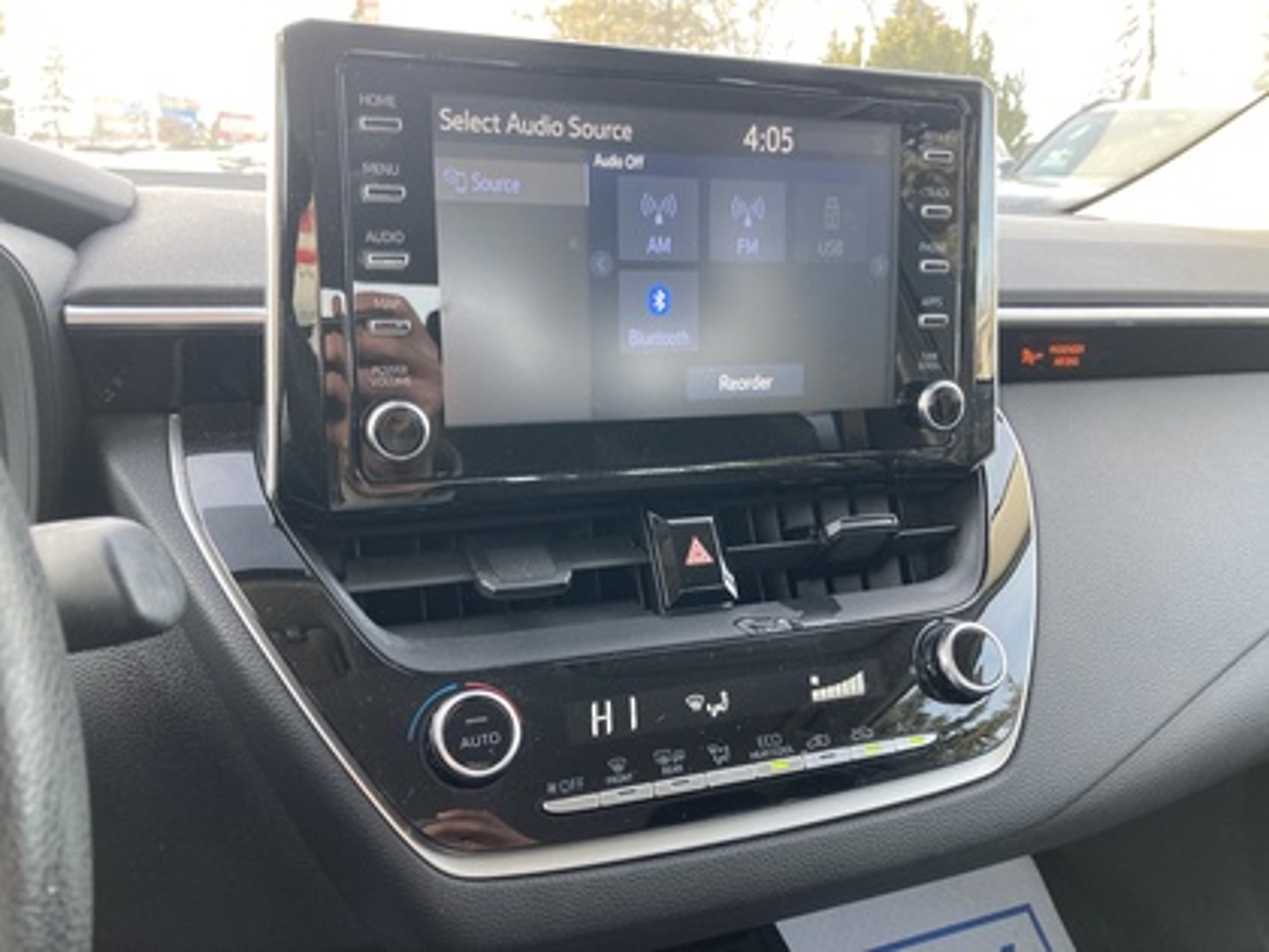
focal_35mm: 28
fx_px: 1026
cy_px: 476
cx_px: 634
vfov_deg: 49.7
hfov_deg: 63.4
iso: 50
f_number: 1.8
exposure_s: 1/54
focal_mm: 3.99
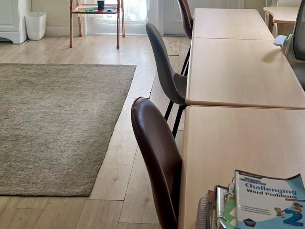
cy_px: 10
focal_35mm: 54
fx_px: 476
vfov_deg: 25.9
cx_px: 162
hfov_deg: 35.5
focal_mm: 5.7
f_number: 1.5
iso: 64
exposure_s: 1/120
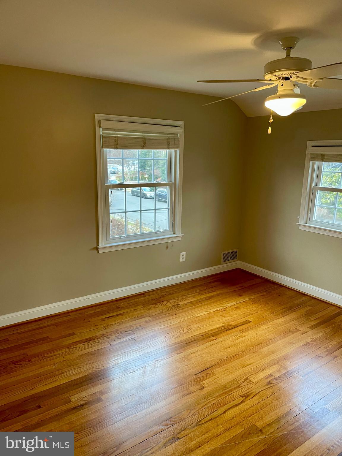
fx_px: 329
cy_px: 228
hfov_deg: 54.9
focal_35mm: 25
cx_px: 171
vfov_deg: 69.4
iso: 125
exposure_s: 1/60
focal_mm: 5.1
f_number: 1.6
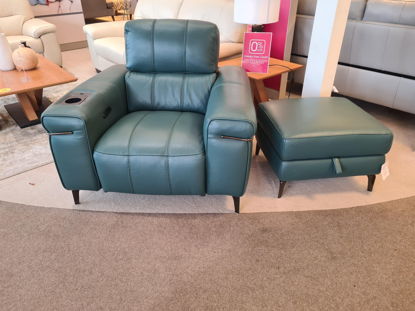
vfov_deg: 53.1
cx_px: 208
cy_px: 156
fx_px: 312
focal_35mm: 26
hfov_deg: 67.3
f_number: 1.8
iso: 160
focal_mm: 5.4
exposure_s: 1/50
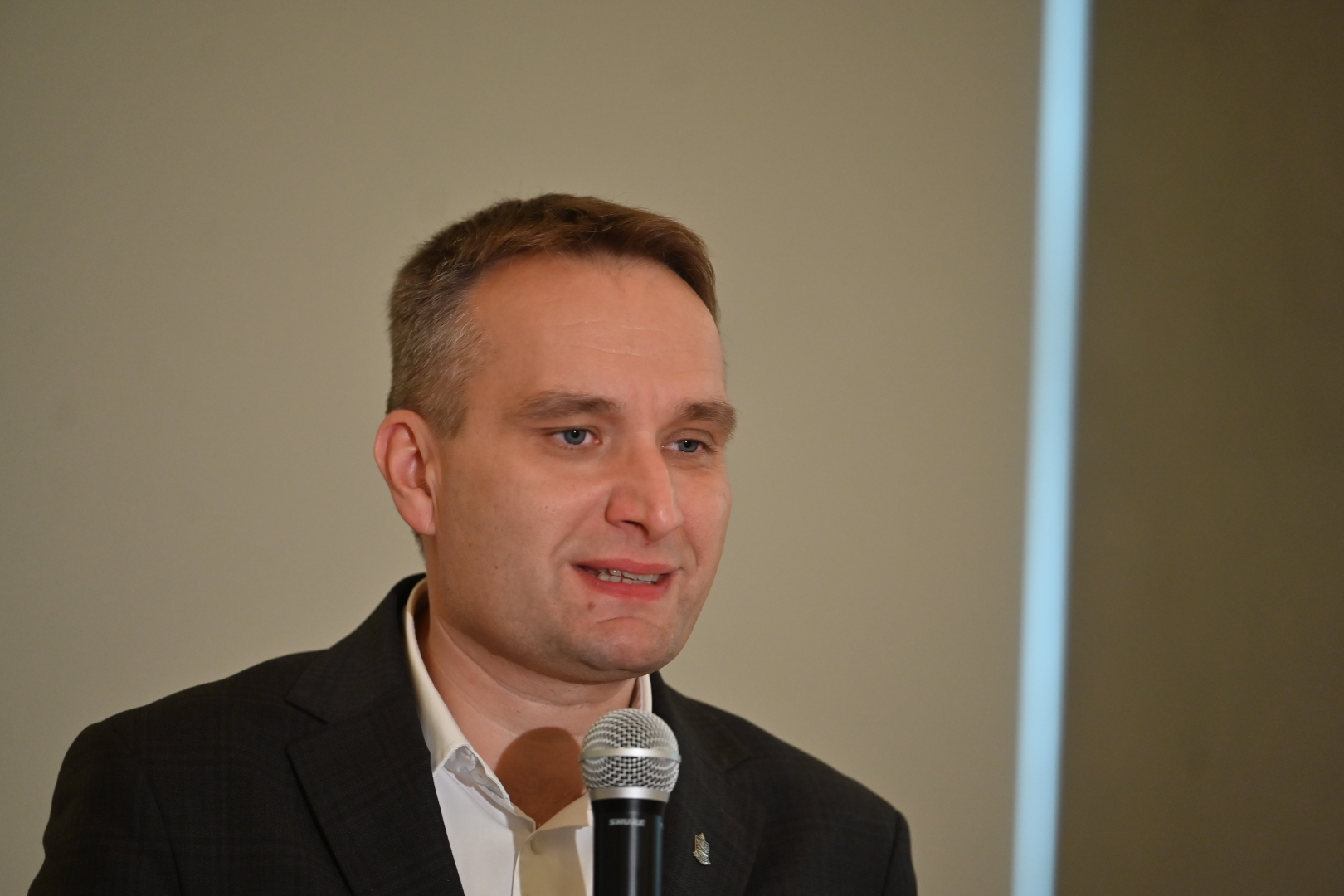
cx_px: 672
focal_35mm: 180
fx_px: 6719
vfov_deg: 7.6
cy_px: 448
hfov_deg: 11.4
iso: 1250
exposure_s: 1/200
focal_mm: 180
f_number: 2.8
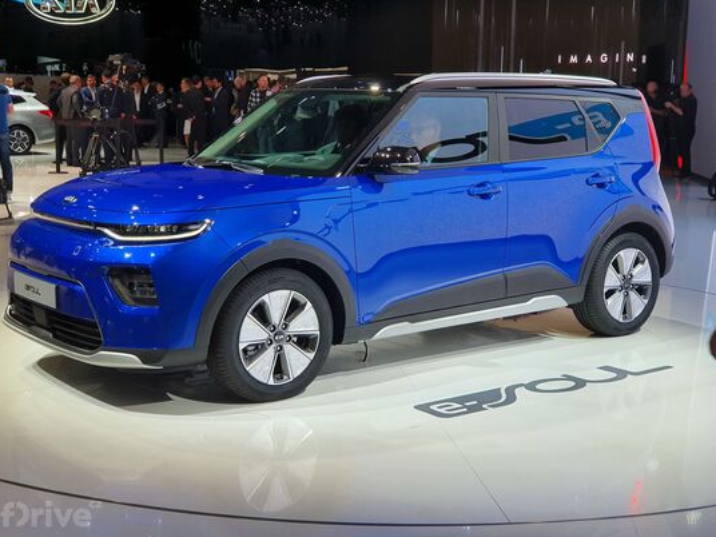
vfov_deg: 27.5
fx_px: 1096
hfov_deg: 36.2
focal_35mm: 53
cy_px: 264
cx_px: 357
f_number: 2.4
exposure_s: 1/100
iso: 64
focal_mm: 6
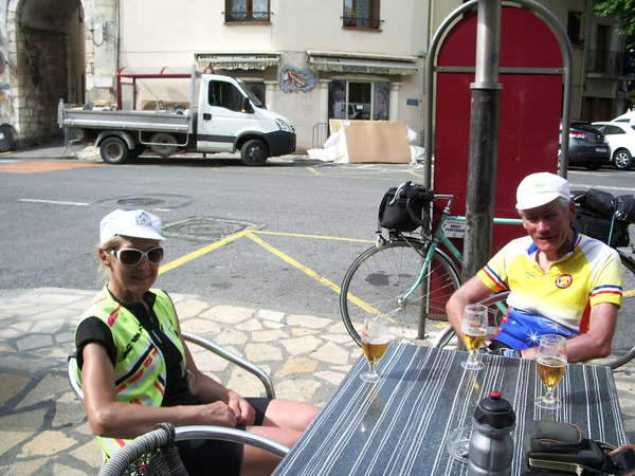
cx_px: 318
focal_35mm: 35
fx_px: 642
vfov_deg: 40.7
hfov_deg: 52.6
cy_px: 238
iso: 50
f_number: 4.3
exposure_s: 1/160
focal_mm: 5.8
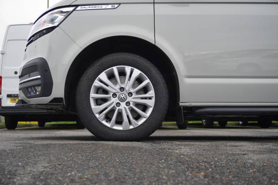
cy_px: 92
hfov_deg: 43.6
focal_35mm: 45
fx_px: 347
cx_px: 139
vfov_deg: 29.8
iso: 1600
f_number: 4.5
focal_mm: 30
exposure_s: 1/200
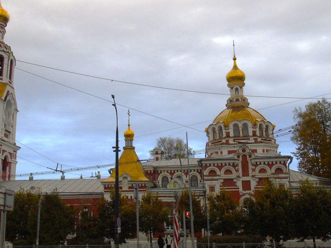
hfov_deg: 40.3
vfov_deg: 30.7
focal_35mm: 47
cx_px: 136
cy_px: 87
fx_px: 449
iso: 80
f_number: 3.8
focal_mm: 6.1
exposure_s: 1/40
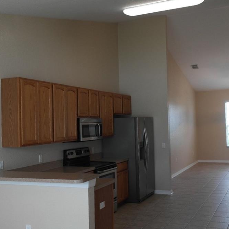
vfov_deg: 42.8
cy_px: 114
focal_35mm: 39
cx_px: 132
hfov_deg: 42.7
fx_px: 292
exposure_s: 1/80
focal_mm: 20
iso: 400
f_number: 3.5
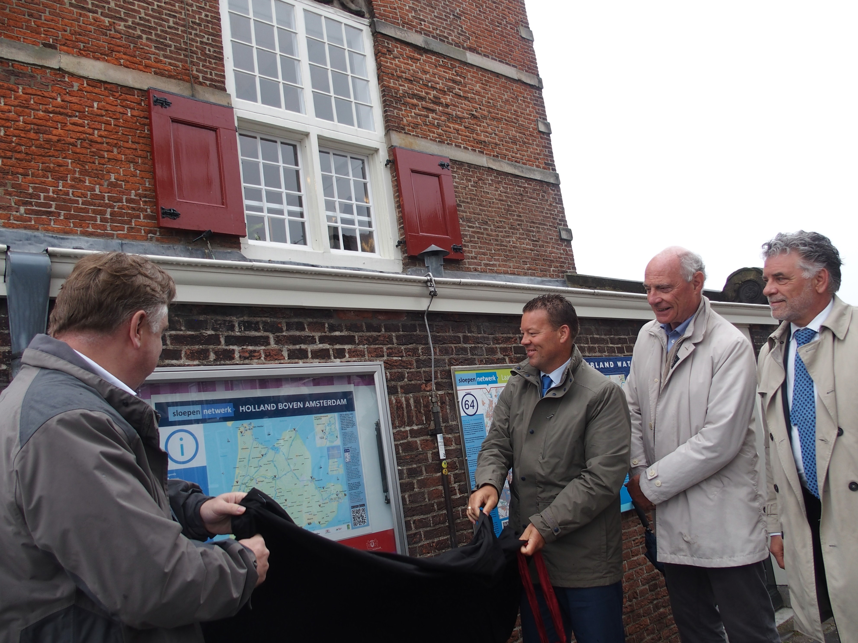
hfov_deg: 63.4
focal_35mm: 28
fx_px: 694
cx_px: 429
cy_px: 322
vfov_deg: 49.7
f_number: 2.8
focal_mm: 6
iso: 100
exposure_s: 1/160
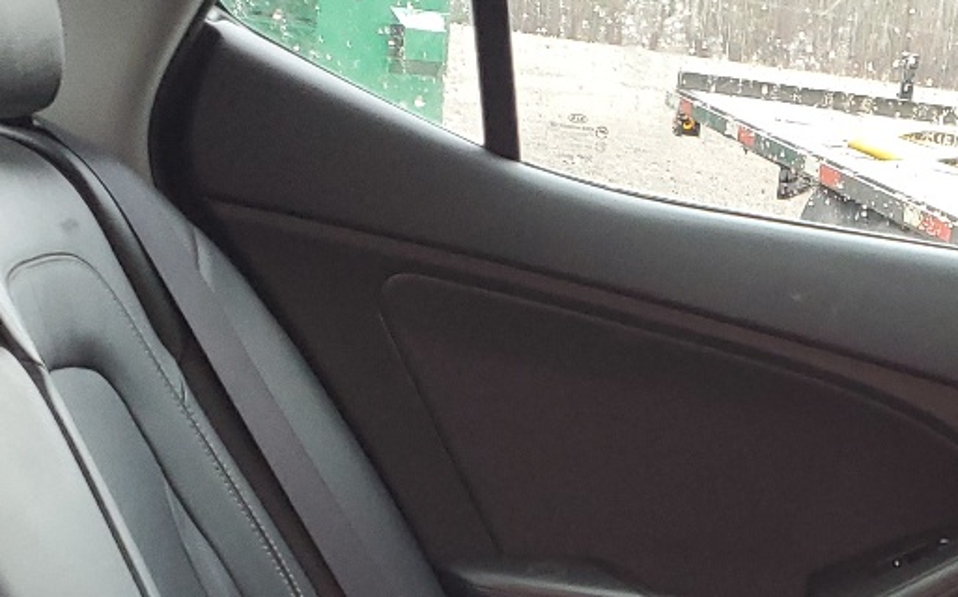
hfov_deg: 23.6
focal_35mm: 86
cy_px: 761
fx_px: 2244
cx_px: 833
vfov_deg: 14.6
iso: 126
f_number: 1.5
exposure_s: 1/60.2
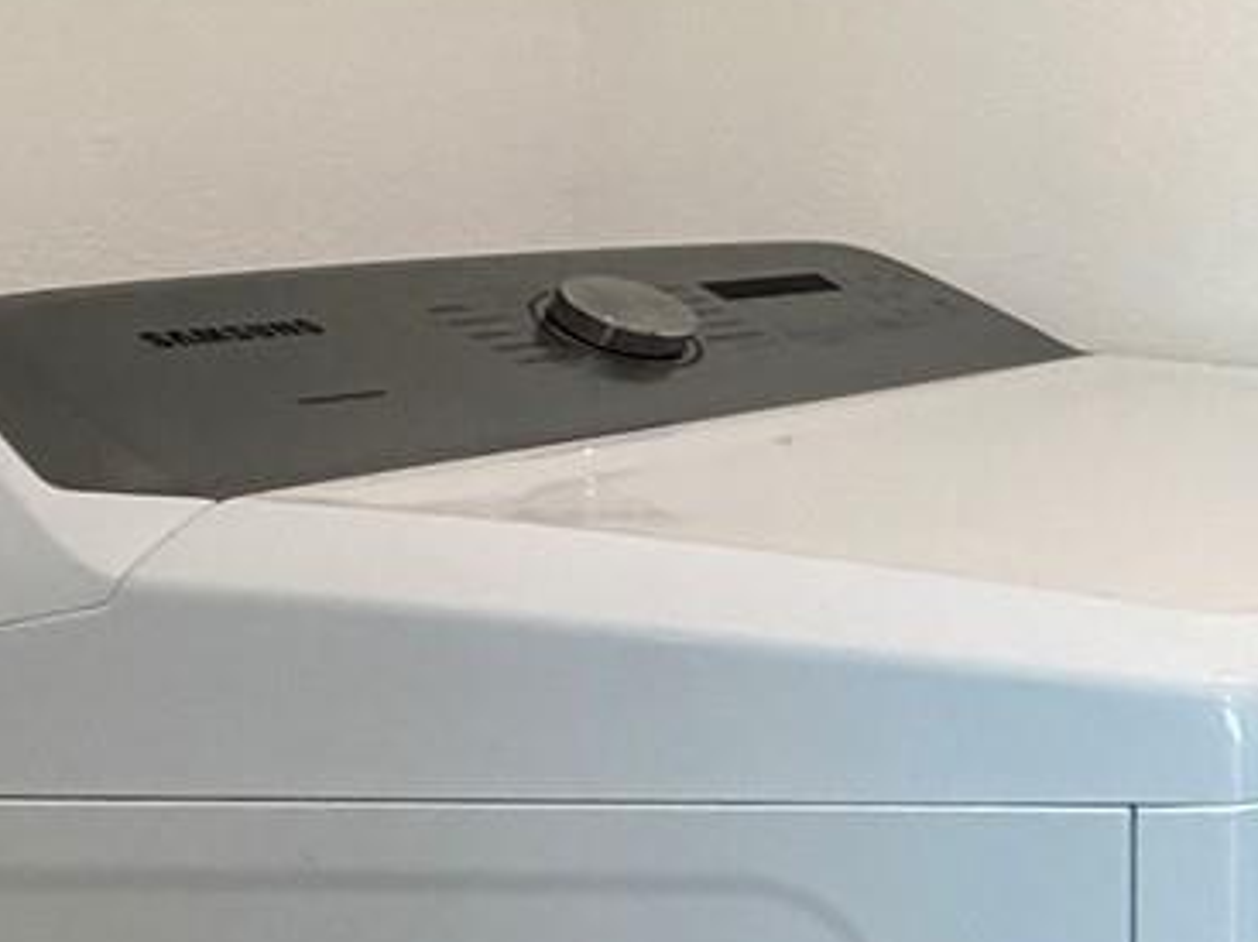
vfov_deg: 23.5
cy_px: 144
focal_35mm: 61
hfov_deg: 19.7
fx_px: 2216
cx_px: 2437
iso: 200
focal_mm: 2.22
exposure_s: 1/120
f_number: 2.2
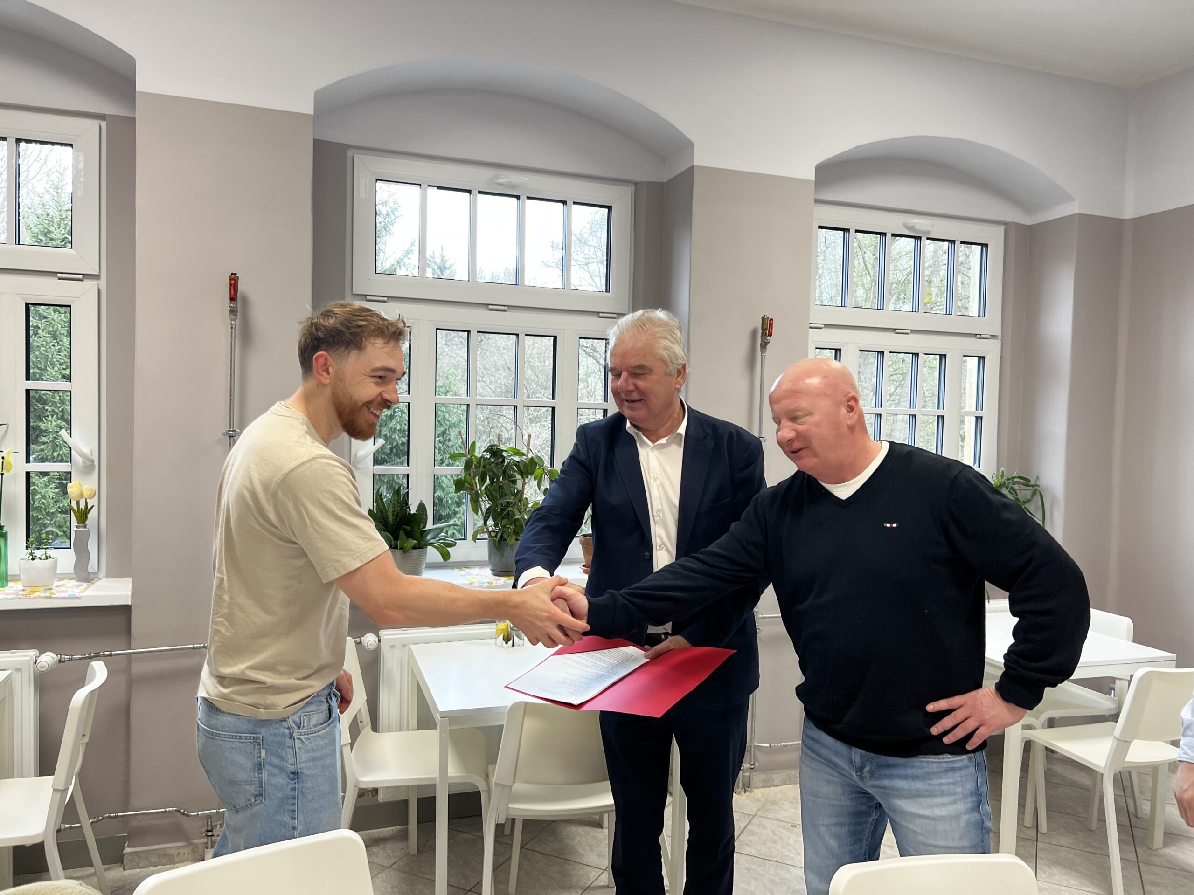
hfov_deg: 67.3
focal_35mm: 26
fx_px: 897
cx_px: 597
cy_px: 448
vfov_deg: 53.1
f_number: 1.5
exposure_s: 1/100
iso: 80
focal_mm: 5.7
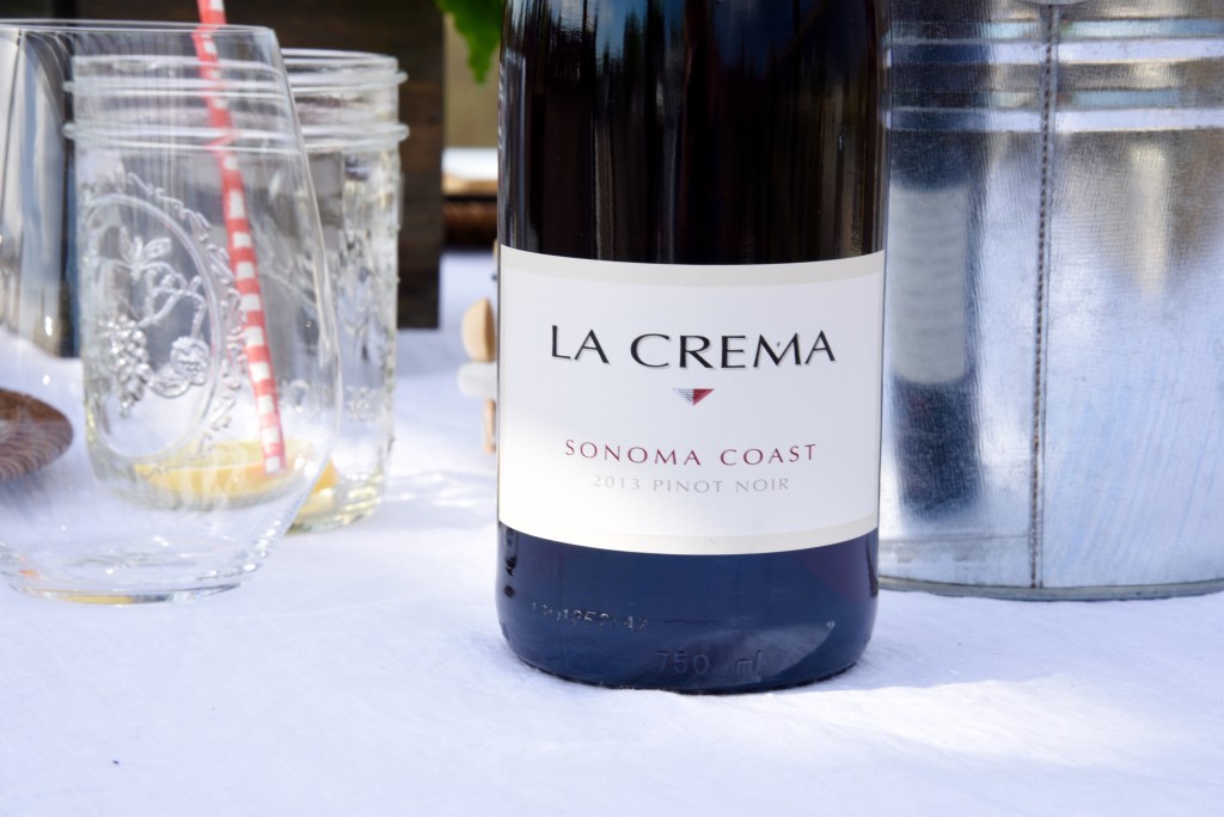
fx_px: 3572
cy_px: 408
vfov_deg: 13.1
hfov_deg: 19.4
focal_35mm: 105
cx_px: 612
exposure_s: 1/25
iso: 100
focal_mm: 105
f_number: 18
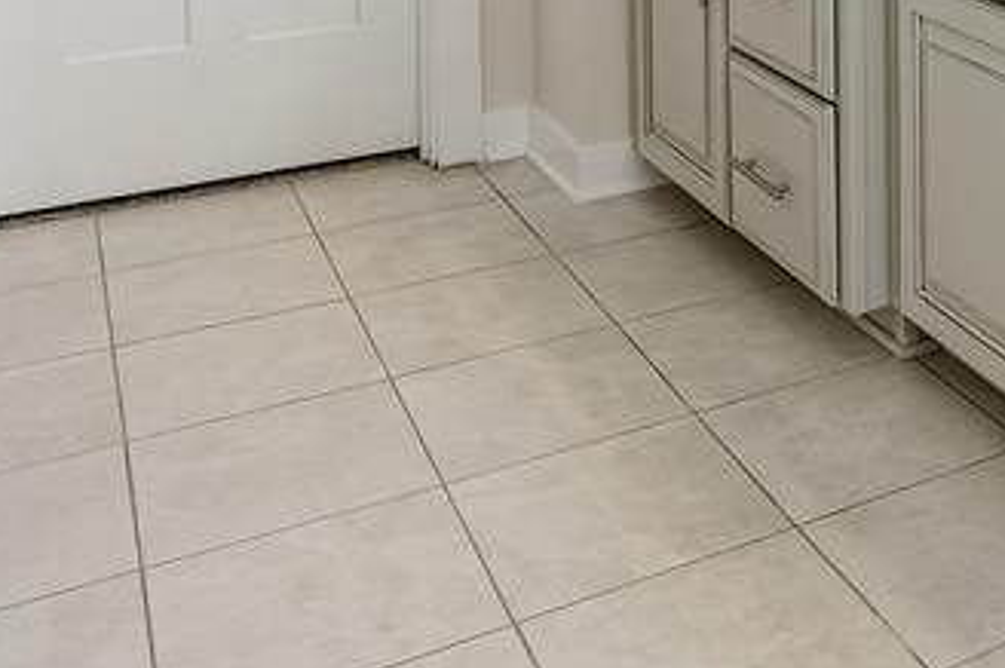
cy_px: -348
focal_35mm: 53
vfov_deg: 21.3
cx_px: 1109
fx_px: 1478
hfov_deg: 32.9
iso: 400
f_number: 8
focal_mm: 16
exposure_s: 1/640
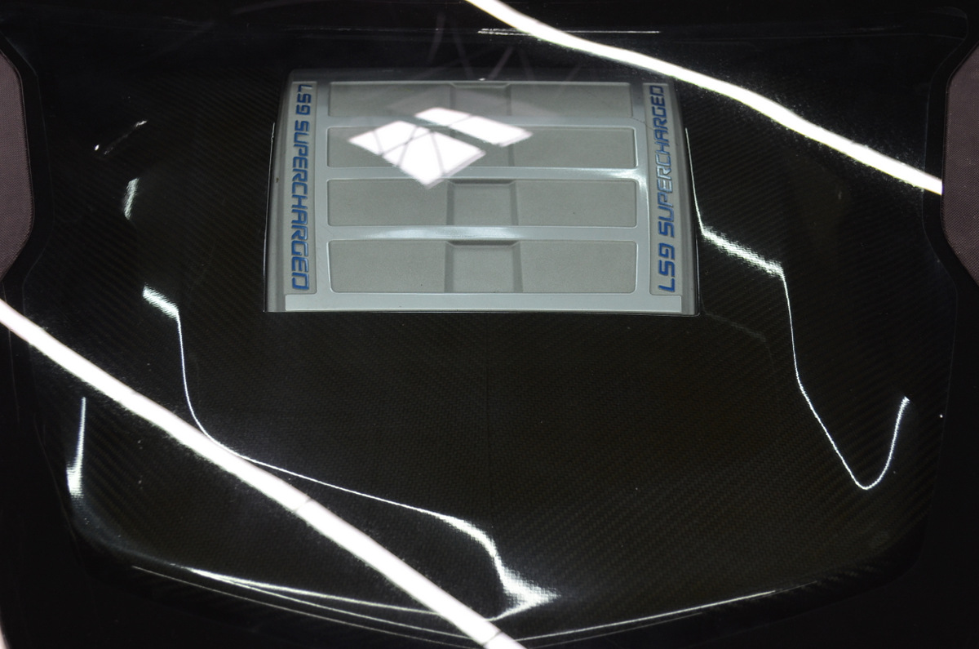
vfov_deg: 25.0
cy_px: 324
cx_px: 490
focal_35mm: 54
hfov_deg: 36.9
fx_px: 1466
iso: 500
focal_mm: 36
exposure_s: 1/60
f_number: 5
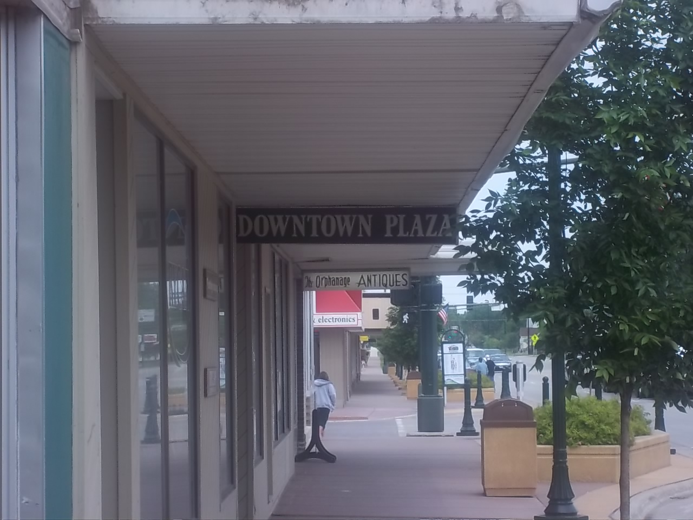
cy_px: 260
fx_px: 2162
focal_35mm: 108
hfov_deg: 18.2
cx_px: 346
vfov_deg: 13.7
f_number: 5.6
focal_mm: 19.5
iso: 80
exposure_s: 1/200
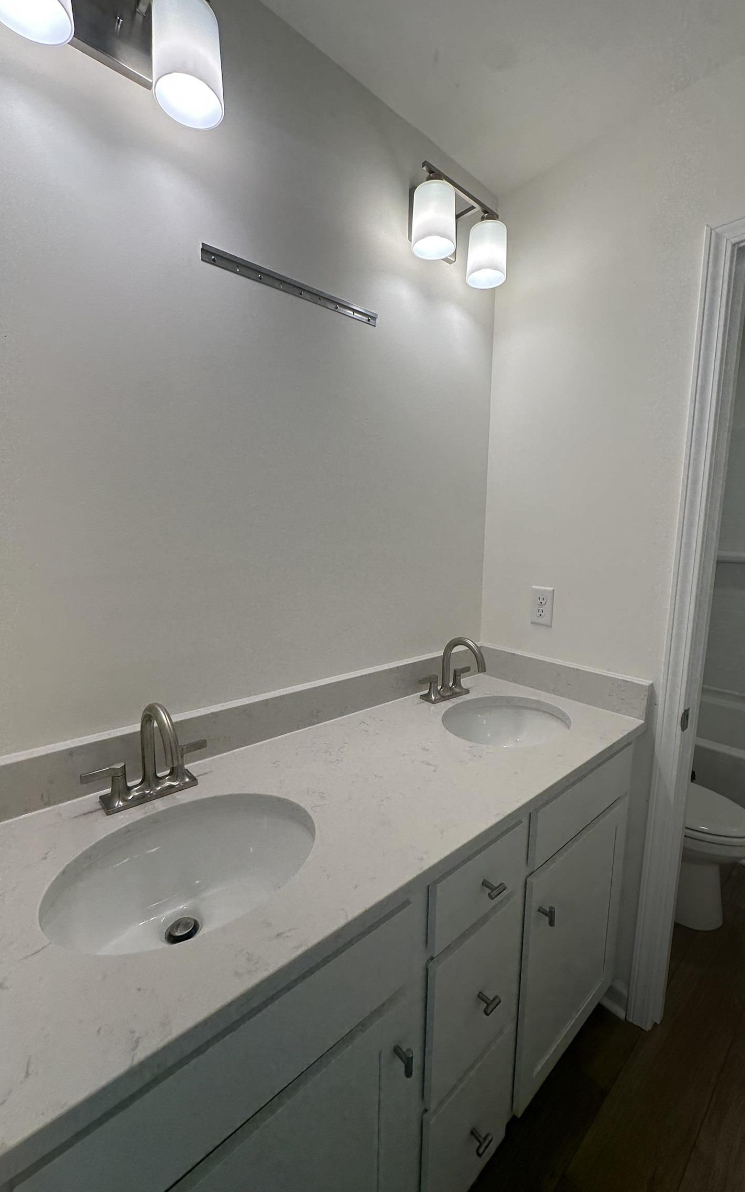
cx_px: 386
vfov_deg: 101.5
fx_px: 487
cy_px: 595
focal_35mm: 15
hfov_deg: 74.8
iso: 40
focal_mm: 2.22
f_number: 2.2
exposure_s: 1/142
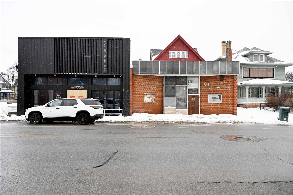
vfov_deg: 53.1
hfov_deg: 73.7
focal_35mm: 24
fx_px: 195
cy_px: 98
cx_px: 146
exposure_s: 1/100
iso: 200
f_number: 7.1
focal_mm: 24
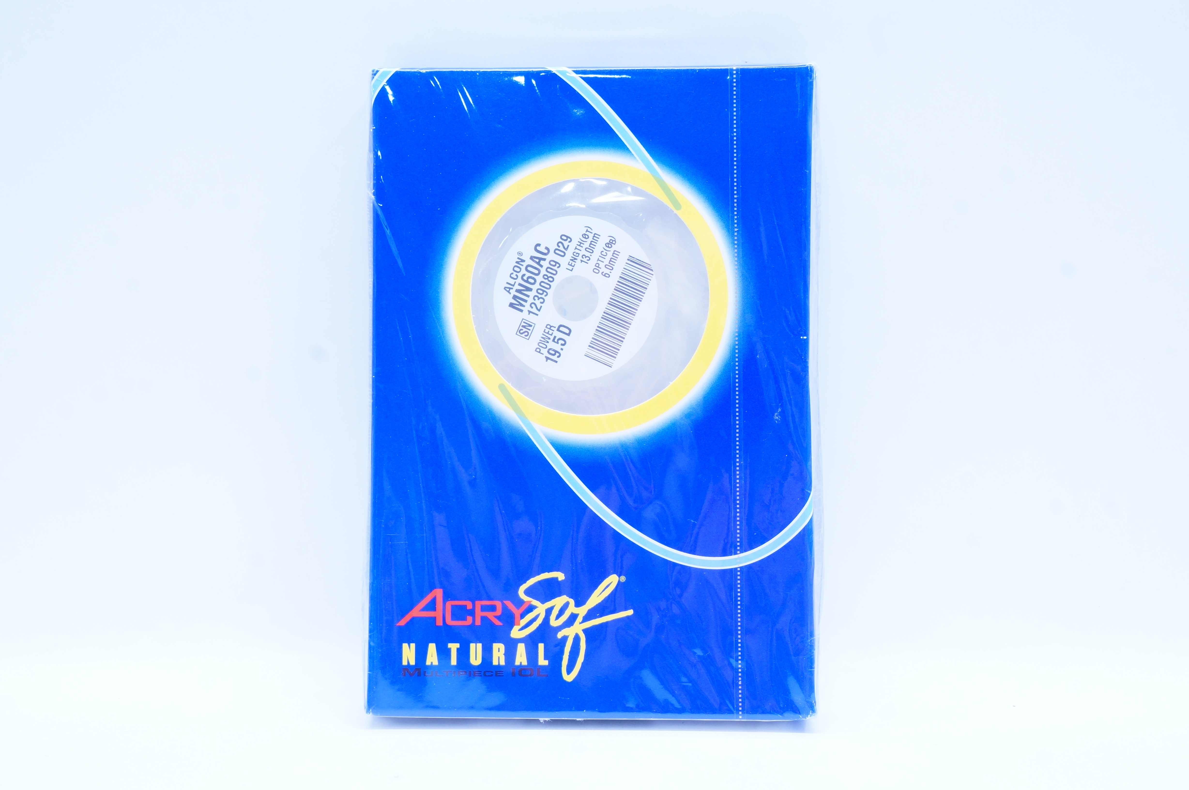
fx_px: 1732
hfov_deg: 37.9
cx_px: 594
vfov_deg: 25.7
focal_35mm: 52
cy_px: 395
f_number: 11
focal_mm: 35
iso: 400
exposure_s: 1/10
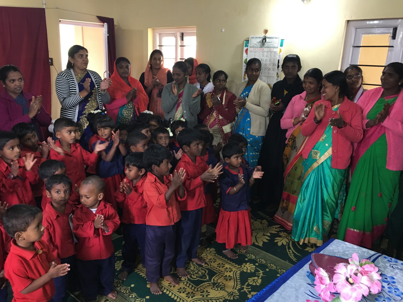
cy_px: 151
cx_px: 202
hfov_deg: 61.7
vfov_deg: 48.2
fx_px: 338
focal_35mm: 29
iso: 250
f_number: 2.2
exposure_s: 1/33
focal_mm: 4.15
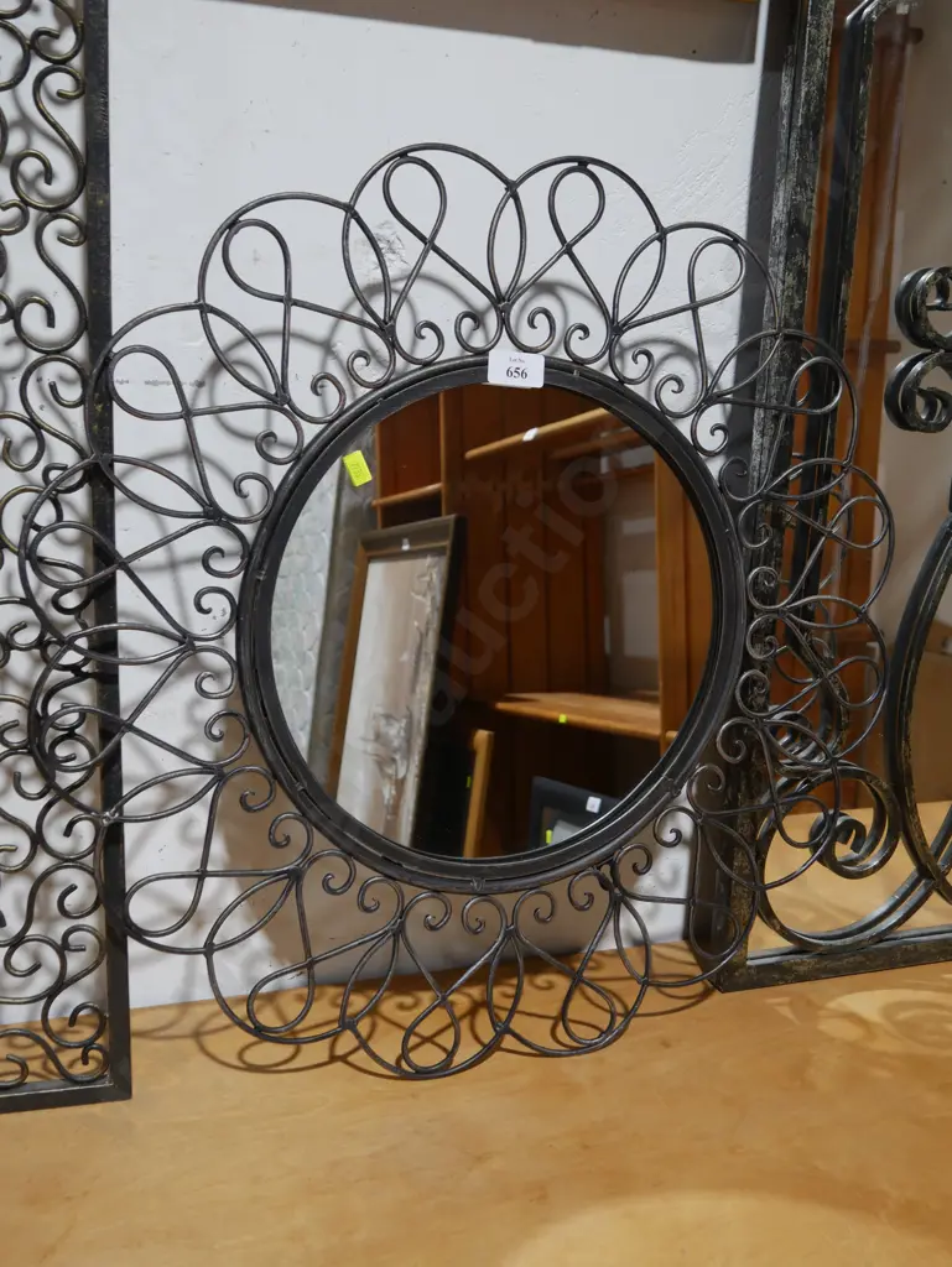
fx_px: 1319
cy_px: 634
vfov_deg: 51.3
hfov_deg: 39.7
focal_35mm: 36
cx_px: 476
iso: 400
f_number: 4
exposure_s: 1/60
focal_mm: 18
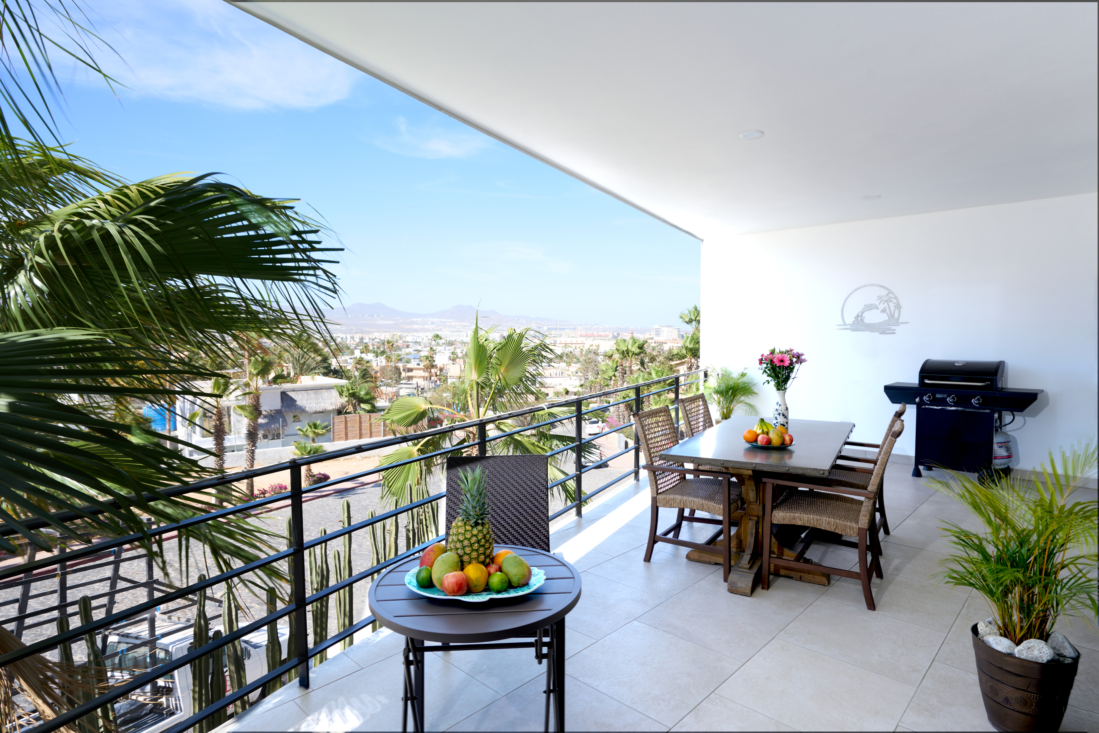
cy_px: 366
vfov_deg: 64.6
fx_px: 580
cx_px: 550
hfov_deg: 86.9
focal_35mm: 19
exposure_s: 1/125
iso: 100
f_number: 8
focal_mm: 19
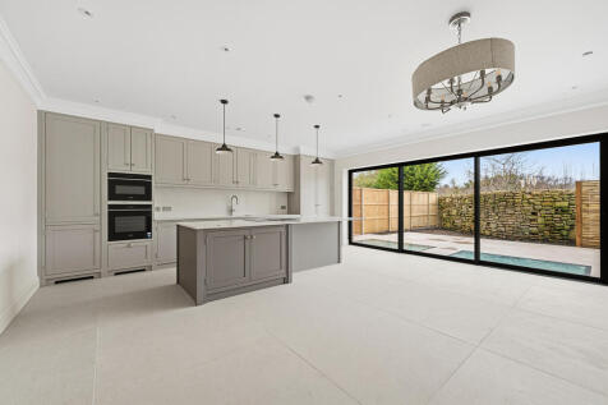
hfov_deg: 104.3
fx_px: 236
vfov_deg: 81.2
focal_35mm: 14
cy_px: 202
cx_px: 304
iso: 200
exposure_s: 1/20
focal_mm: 14
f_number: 16
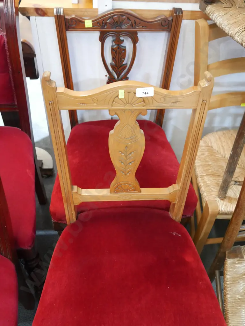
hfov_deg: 37.8
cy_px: 163
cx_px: 122
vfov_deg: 49.0
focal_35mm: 38
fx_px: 358
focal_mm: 19
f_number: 4.1
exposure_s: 1/60
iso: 3200
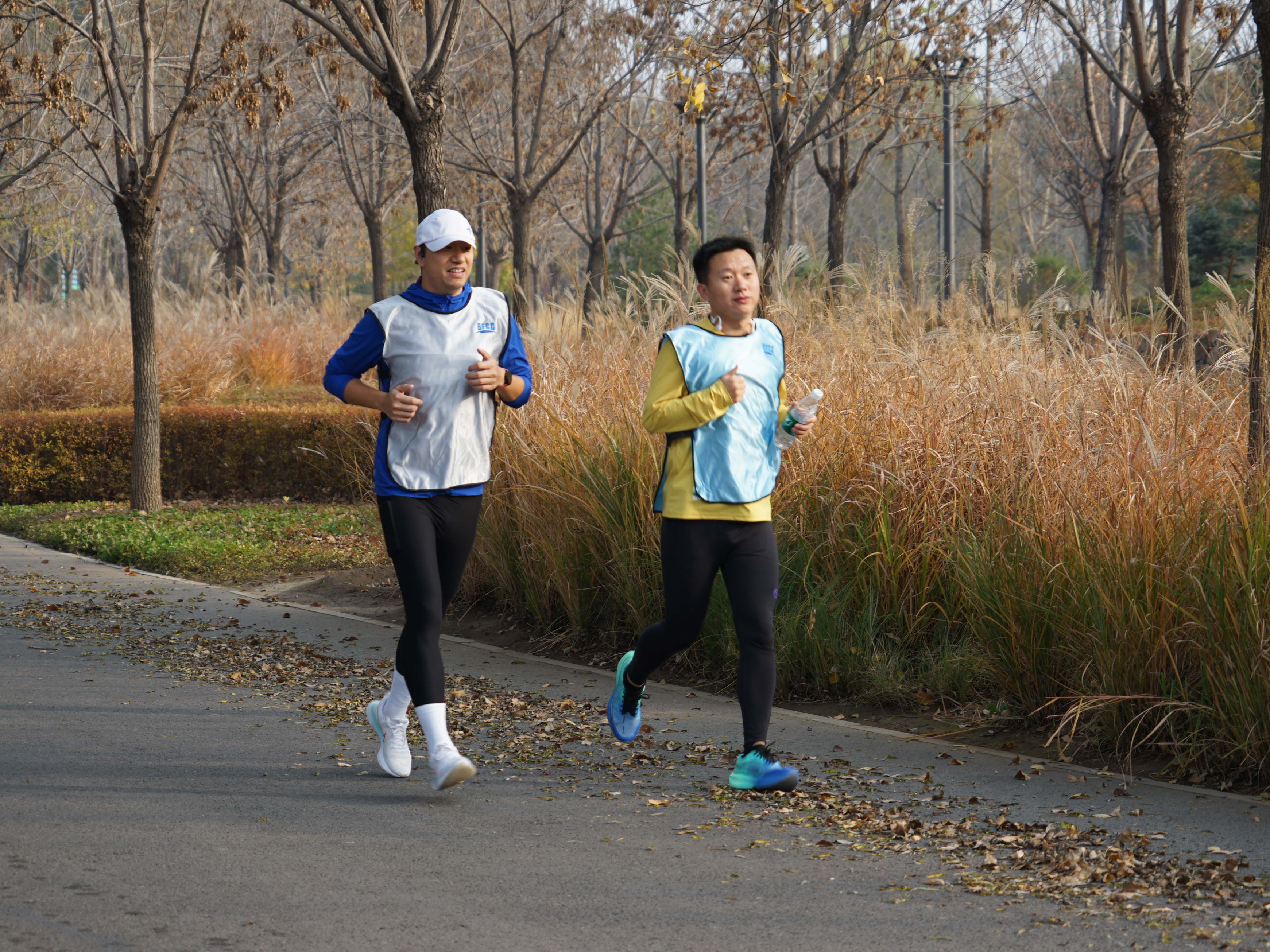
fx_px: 3669
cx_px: 659
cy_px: 477
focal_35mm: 100
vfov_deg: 14.8
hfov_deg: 19.6
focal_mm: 92
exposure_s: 1/160
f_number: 5.6
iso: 125
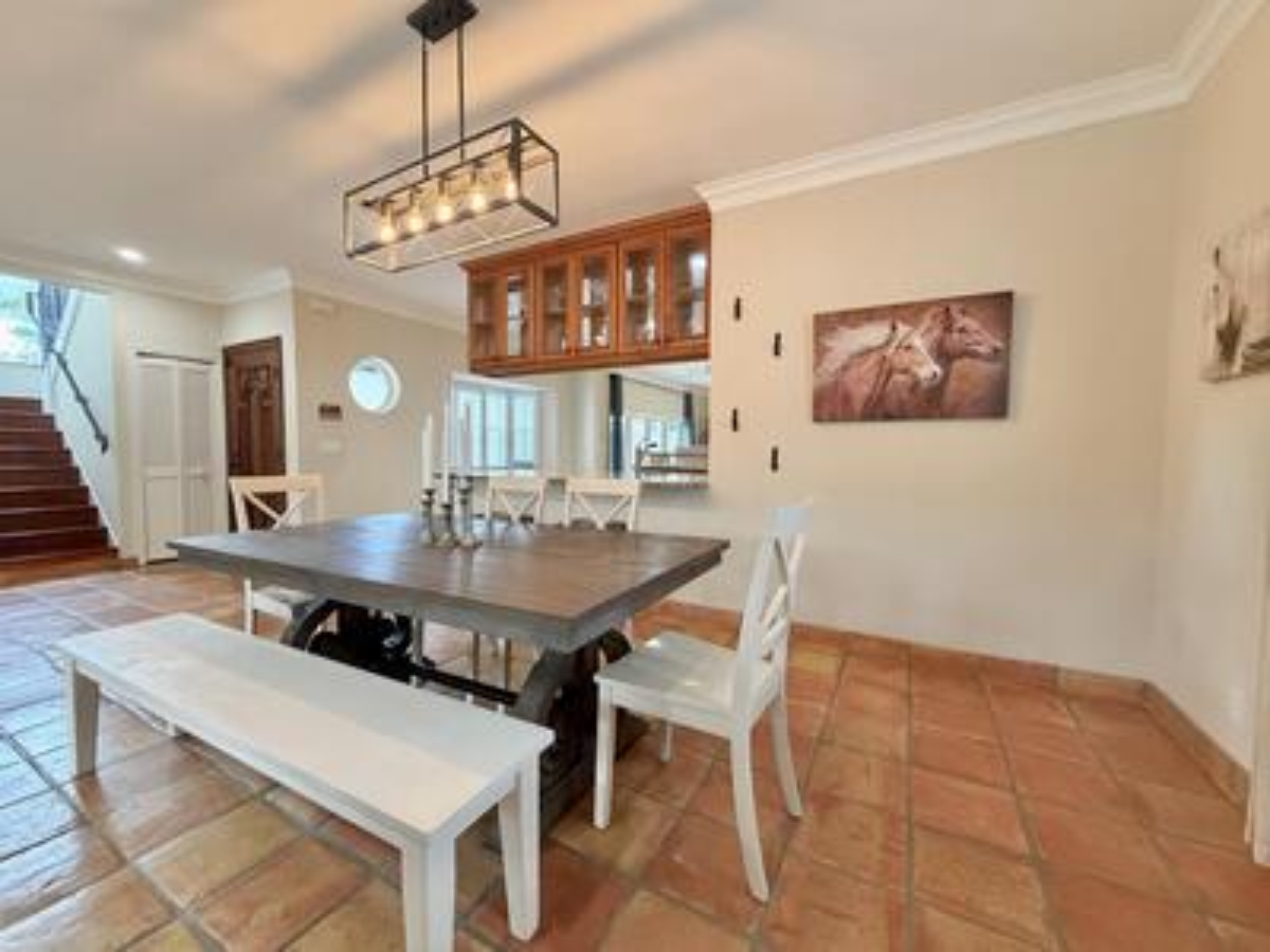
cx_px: 635
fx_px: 514
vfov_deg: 85.7
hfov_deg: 102.1
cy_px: 476
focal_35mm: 14
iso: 320
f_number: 2.2
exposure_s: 1/60
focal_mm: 2.22
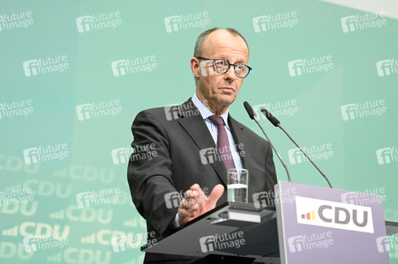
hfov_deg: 21.5
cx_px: 199
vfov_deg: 14.4
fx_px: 1049
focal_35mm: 95
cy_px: 132
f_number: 4
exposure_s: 1/640
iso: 5000
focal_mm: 95
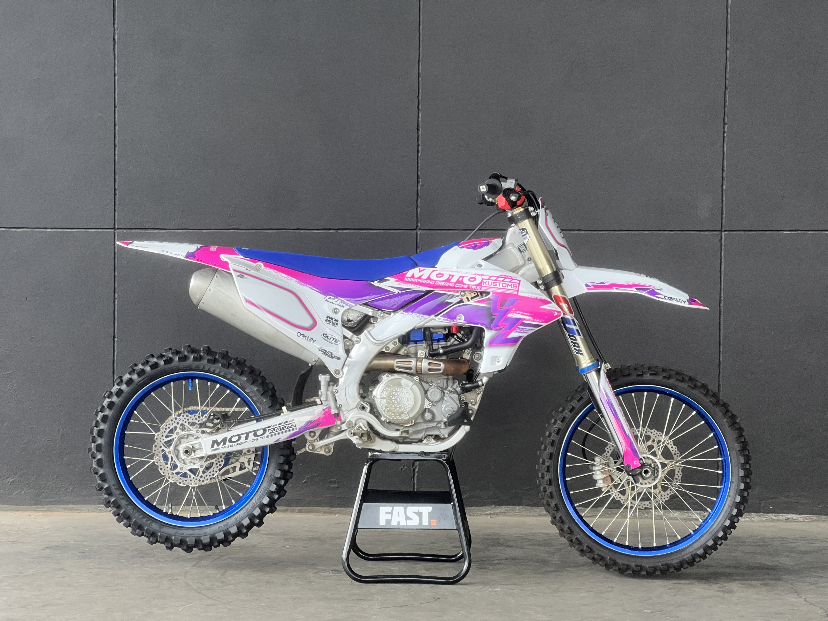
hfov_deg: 25.3
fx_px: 1842
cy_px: 310
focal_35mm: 77
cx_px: 414
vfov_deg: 19.1
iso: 125
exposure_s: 1/99
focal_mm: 9
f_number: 2.8
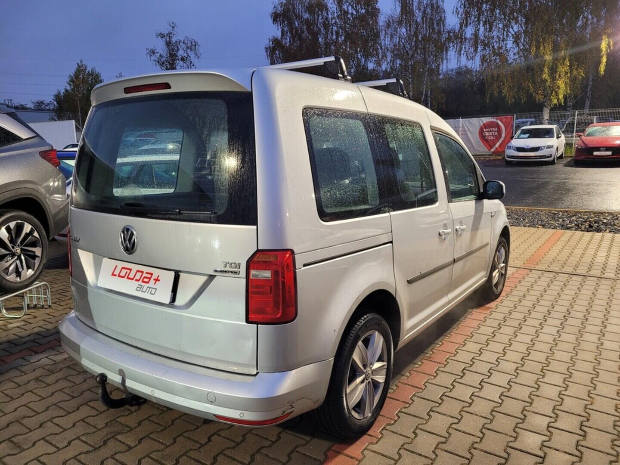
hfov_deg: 67.3
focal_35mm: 26
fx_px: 466
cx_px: 310
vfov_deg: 53.1
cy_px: 232
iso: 200
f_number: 1.8
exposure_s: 1/50
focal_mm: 5.4
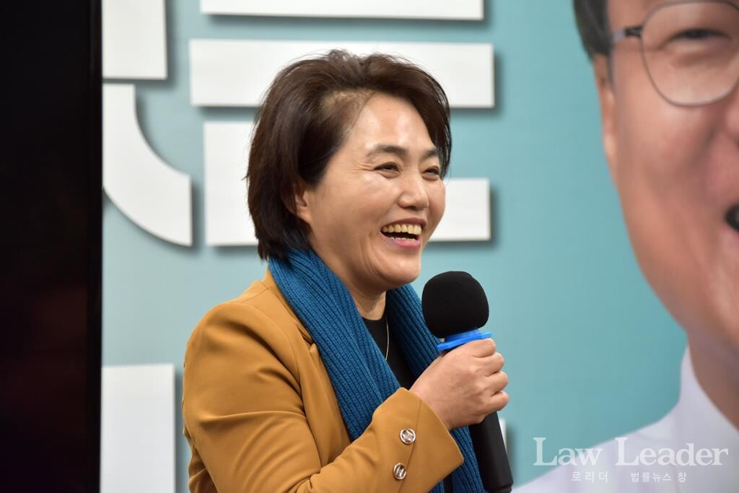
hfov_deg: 14.0
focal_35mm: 147
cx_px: 370
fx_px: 3018
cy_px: 246
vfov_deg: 9.3
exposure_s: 1/160
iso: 1250
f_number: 5.6
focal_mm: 98
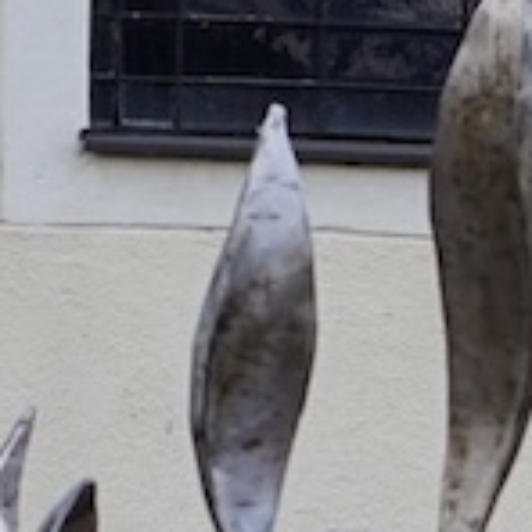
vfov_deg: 3.5
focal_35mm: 496
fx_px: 8624
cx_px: 1035
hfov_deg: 3.5
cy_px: 1283
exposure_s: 1/60
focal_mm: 50
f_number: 8
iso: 100
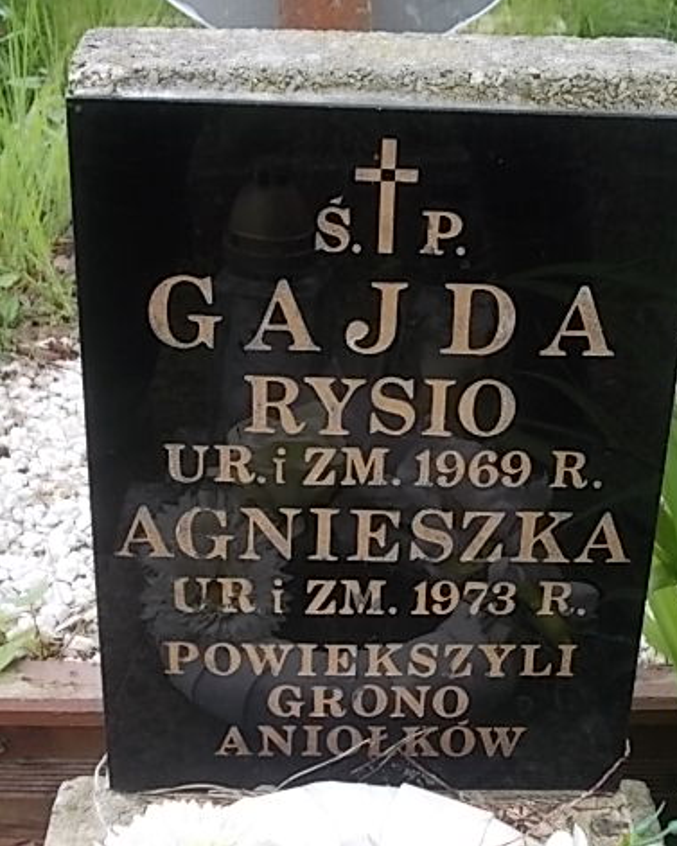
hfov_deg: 26.6
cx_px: 400
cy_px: 417
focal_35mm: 57
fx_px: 1427
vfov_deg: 33.0
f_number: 3.3
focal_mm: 6.1
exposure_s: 1/80
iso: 80
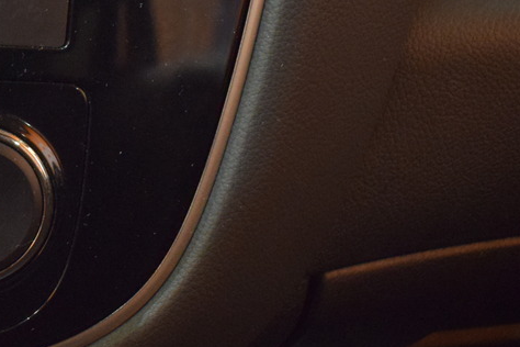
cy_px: -92
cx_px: -230
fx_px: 1556
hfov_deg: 17.3
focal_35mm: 108
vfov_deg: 12.4
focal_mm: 21
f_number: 3.8
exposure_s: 1/60
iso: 1800
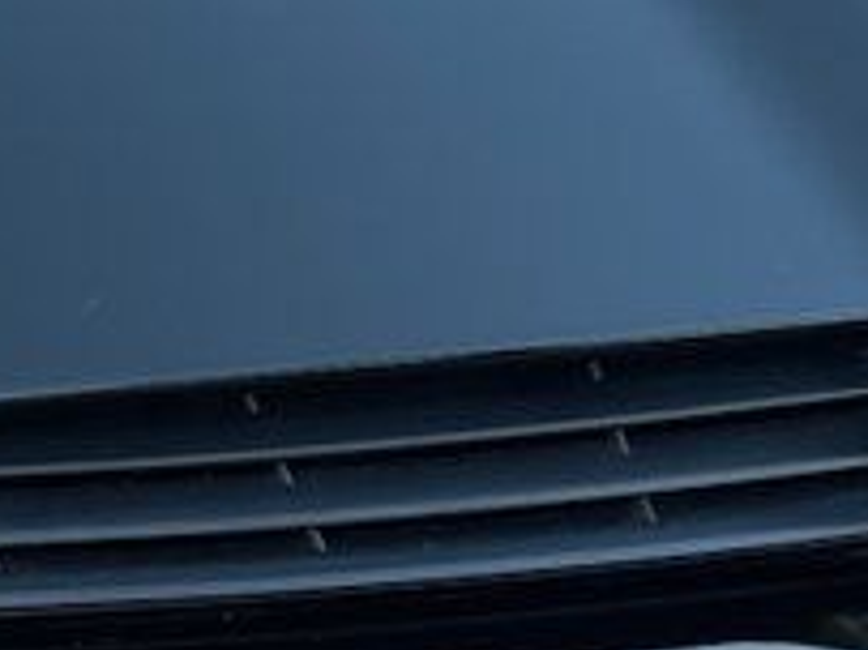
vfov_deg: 12.1
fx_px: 3032
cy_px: 607
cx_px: -398
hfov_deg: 15.2
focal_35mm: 121
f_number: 1.78
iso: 160
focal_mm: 6.76
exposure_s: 1/217
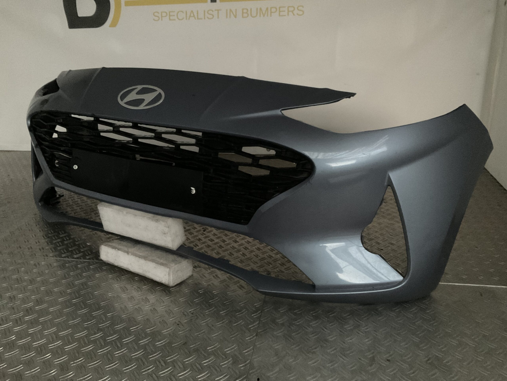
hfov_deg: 61.7
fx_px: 425
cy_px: 190
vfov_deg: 48.2
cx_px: 254
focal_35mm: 29
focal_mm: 3
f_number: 1.8
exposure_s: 1/17
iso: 500
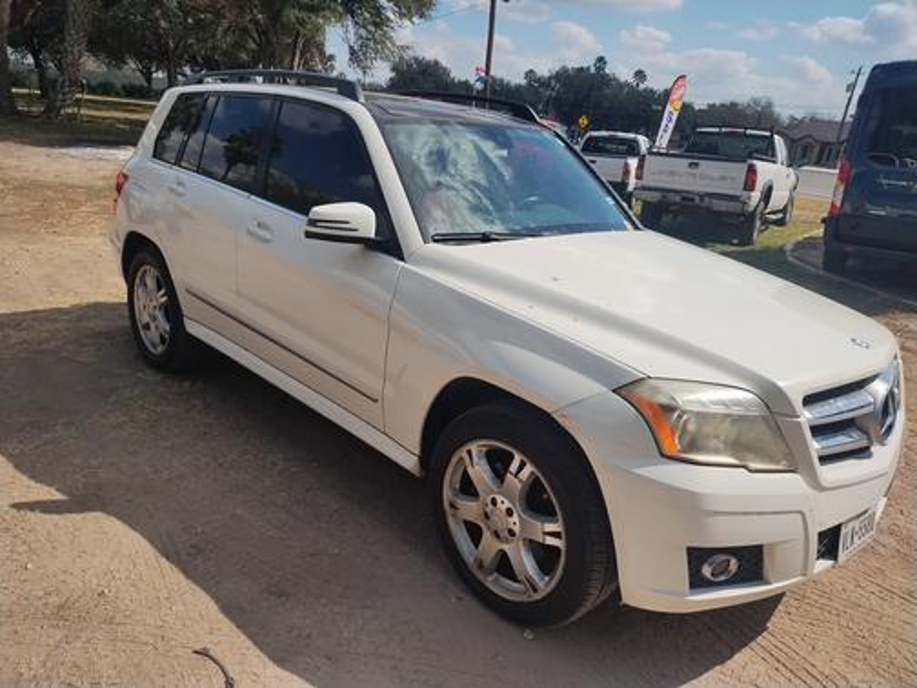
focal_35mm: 25
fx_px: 662
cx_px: 458
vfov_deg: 54.9
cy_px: 344
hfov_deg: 69.4
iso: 107
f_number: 1.7
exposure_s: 1/8883
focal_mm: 4.71
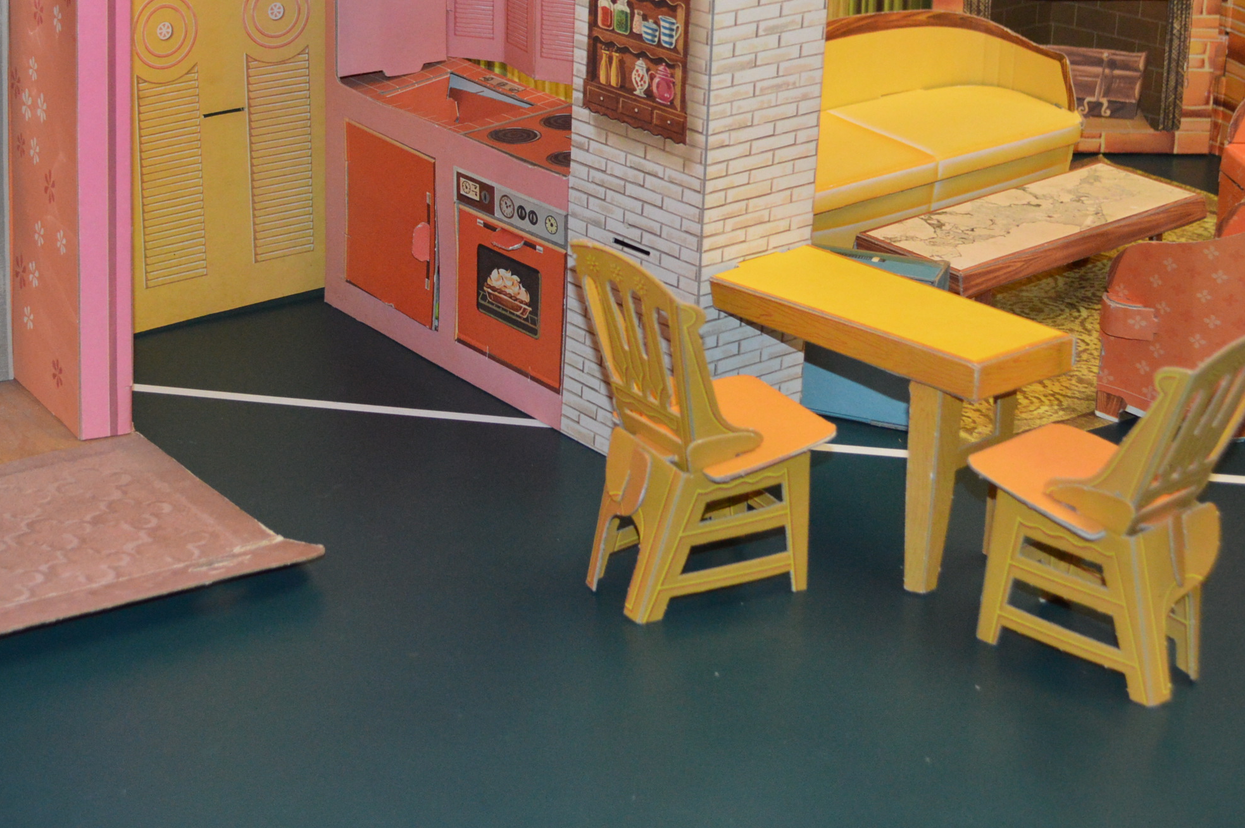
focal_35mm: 78
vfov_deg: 17.4
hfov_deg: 25.9
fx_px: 2695
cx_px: 475
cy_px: 218
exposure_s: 1/60
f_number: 5
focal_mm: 34
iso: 1800
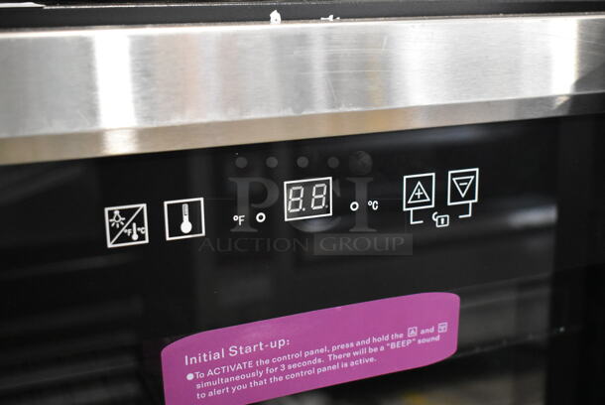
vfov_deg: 28.1
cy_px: 202
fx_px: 807
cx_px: 302
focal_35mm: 48
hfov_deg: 41.1
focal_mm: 32
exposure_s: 1/50
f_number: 4.5
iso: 4500
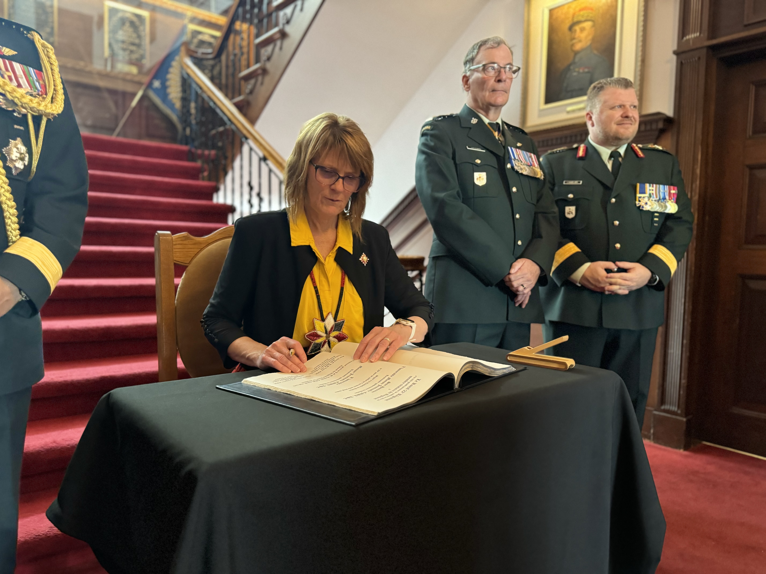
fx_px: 531
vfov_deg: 56.8
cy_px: 287
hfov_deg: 71.6
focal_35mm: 24
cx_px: 383
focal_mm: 6.76
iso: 800
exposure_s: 1/30
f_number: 1.78
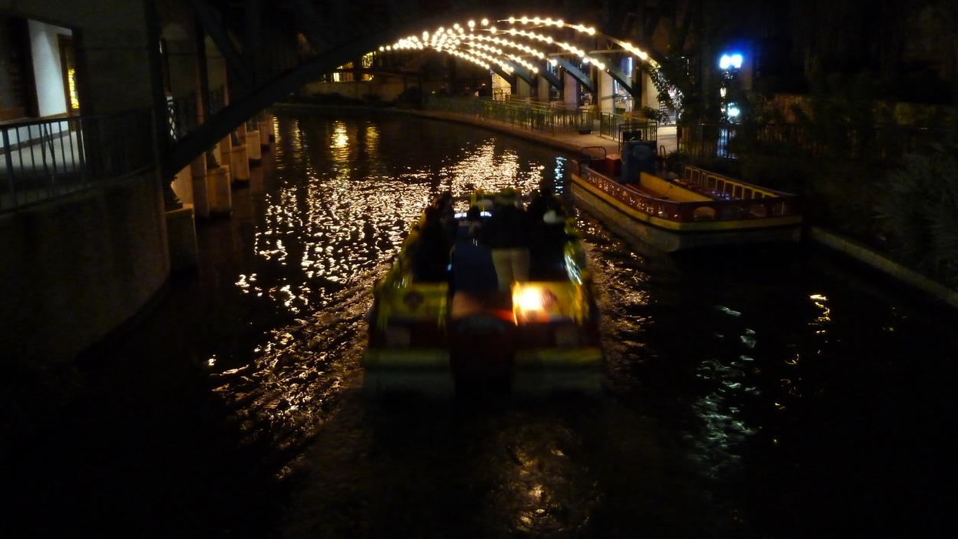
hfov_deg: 67.9
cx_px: 485
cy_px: 189
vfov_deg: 41.1
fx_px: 711
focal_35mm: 28
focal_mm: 4.5
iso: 800
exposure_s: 1/5
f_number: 3.3
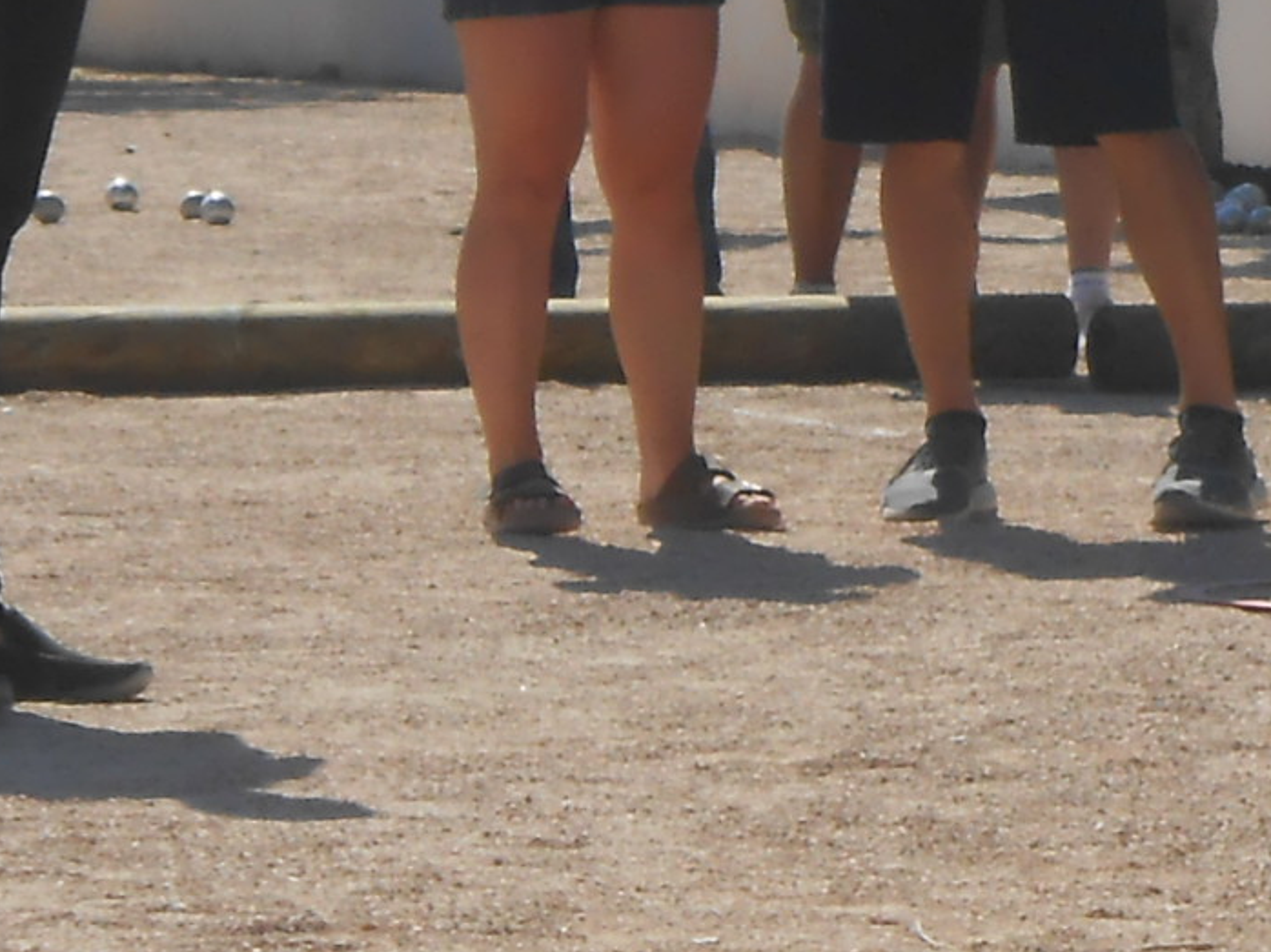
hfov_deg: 5.2
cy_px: 22
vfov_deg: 3.9
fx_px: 13911
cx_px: 1156
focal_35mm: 379
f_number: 6.6
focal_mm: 14.5
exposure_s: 1/400
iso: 80
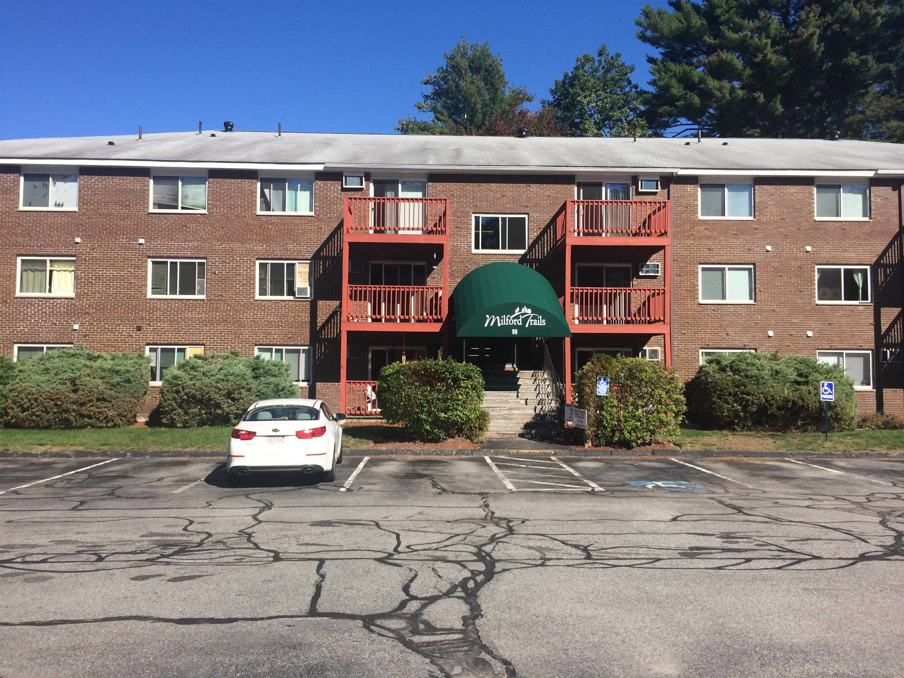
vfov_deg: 48.2
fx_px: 757
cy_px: 339
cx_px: 452
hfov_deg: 61.7
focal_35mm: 29
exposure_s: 1/1866
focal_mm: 4.15
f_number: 2.2
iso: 32
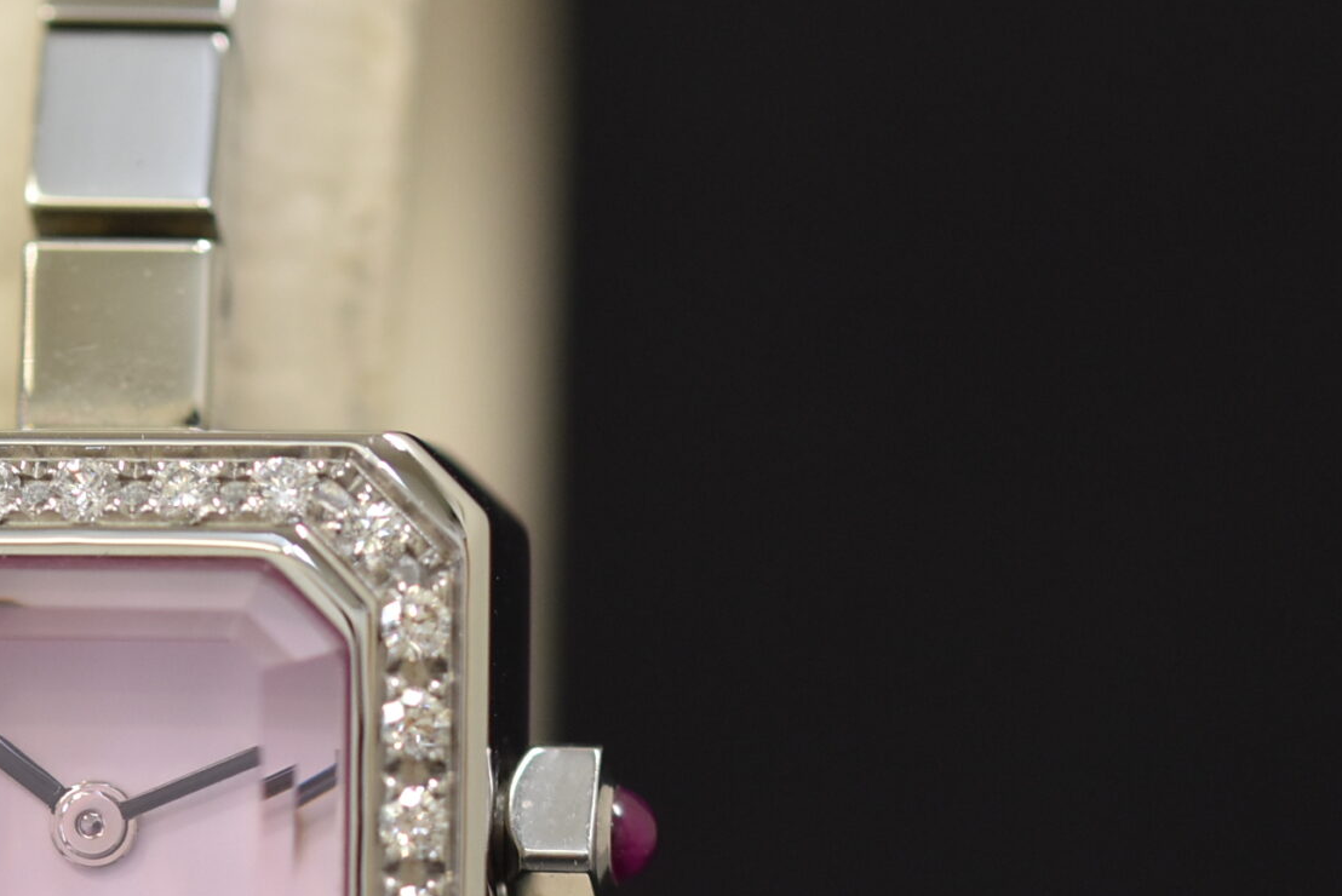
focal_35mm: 312
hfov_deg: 6.6
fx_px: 11636
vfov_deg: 4.4
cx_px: 71
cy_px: 753
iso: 800
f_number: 5
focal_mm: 90
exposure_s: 1/125
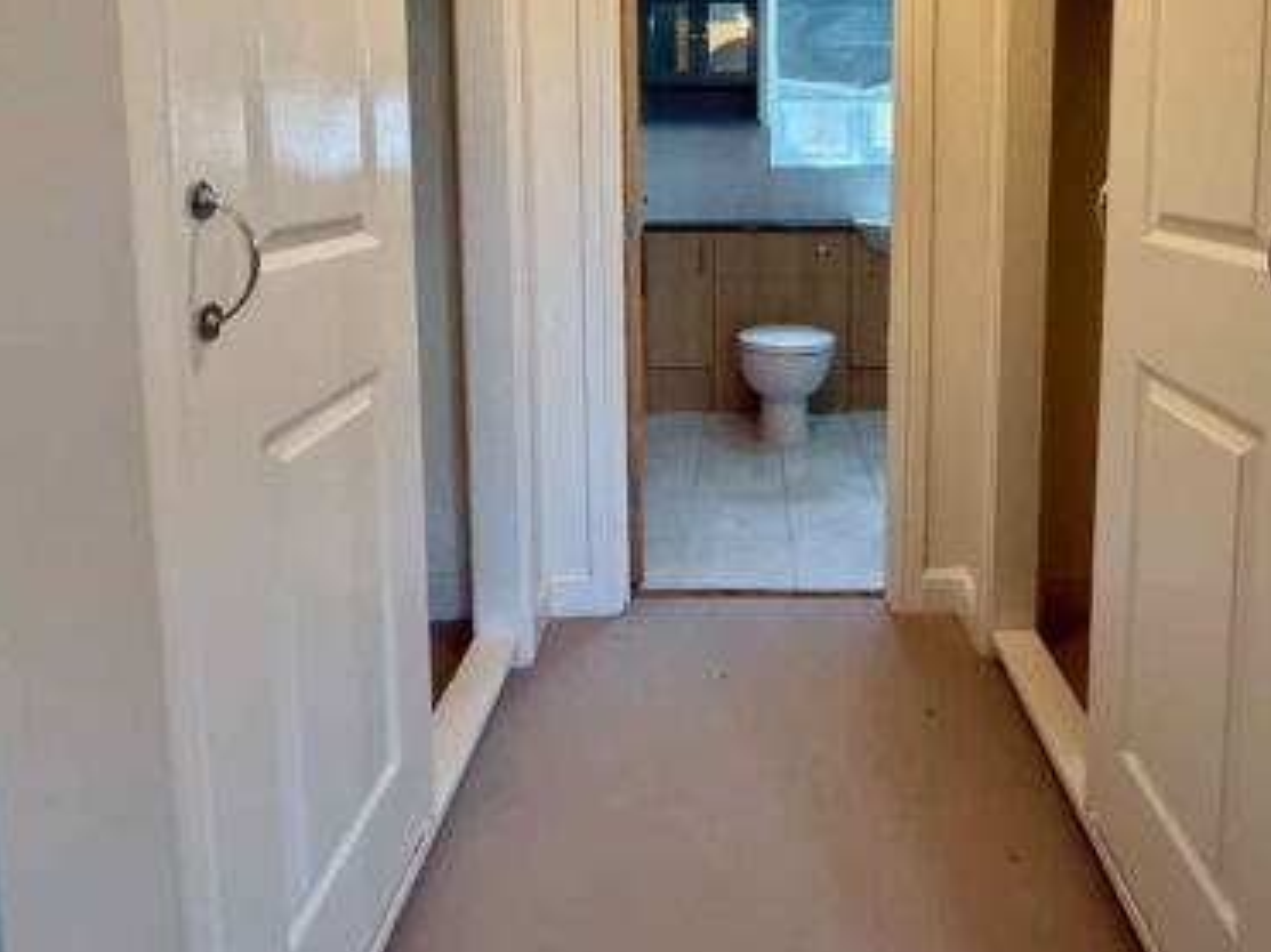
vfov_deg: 57.5
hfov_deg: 75.5
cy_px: 221
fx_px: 808
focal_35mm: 22
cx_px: 769
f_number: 2.2
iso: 250
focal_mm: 2.22
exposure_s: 1/100
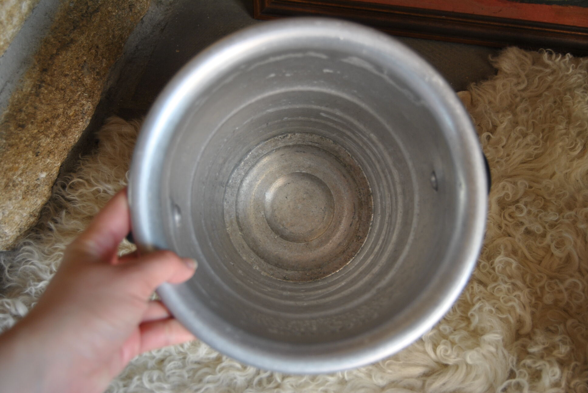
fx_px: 760
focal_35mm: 46
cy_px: 196
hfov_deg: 42.3
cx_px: 294
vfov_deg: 29.0
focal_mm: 31
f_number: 4.2
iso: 200
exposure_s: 1/40
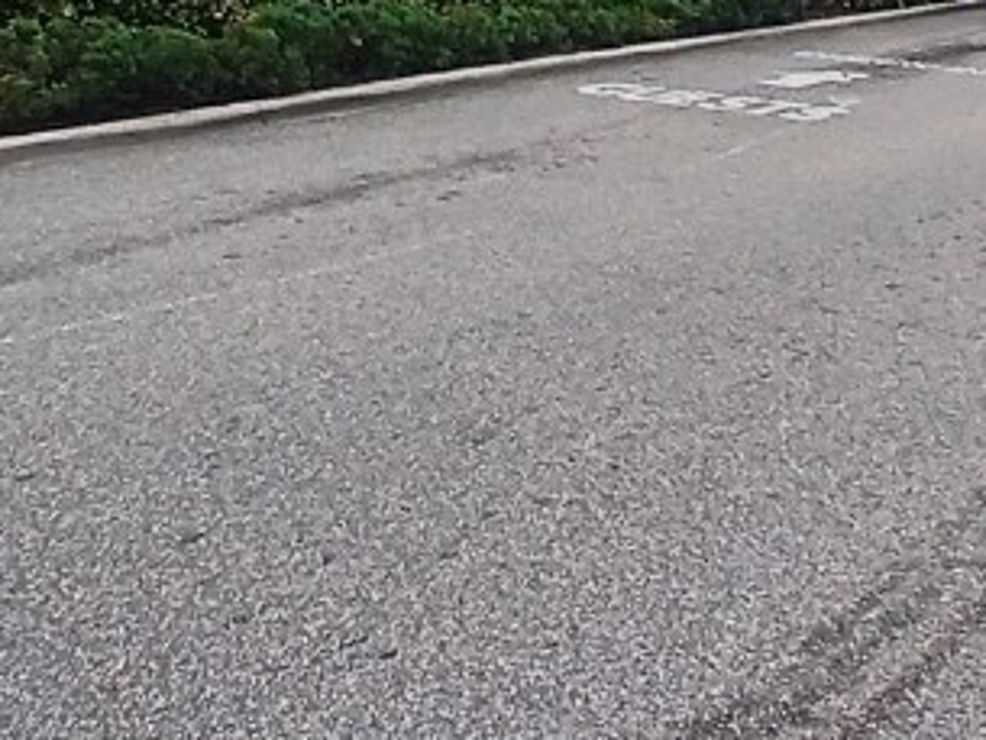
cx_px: 886
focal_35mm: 57
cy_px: -90
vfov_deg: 23.9
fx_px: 1624
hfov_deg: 32.1
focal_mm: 1.4
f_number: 2.2
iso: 50
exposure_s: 1/545
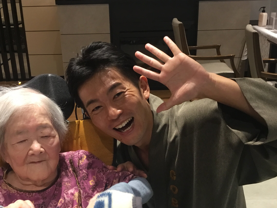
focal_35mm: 47
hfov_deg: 40.4
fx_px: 376
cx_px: 125
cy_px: 136
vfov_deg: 30.7
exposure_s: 1/30
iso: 100
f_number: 2.4
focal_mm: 3.3
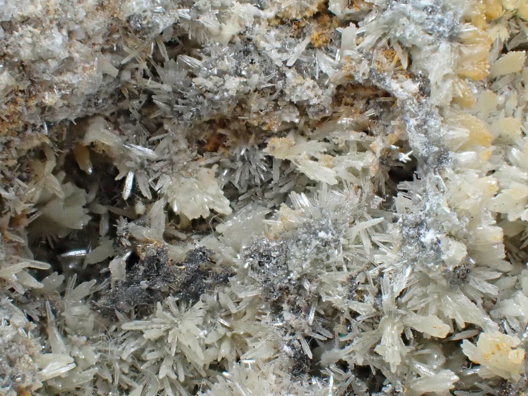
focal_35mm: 100
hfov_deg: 19.6
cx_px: 264
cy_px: 198
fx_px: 1526
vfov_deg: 14.8
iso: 400
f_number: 6.3
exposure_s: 1/400
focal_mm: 18
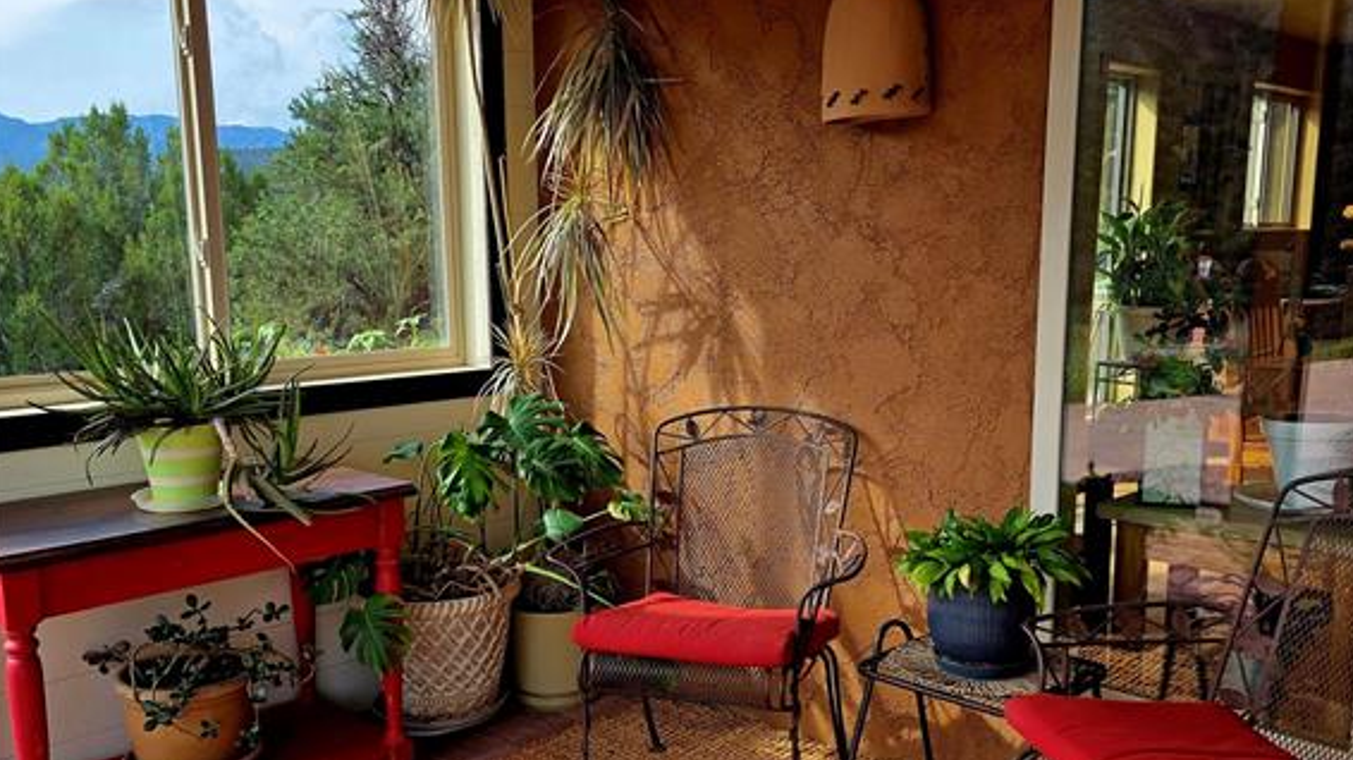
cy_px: 471
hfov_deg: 58.0
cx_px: 679
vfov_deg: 34.5
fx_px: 1219
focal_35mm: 34
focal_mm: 6.3
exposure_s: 1/1429
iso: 80
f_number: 1.7
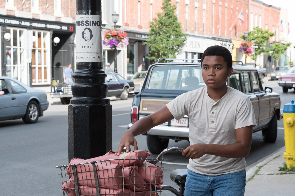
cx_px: 148
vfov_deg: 16.3
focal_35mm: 84
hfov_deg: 24.2
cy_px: 98
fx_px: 688
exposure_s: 1/250
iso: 200
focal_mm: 56
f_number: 7.1
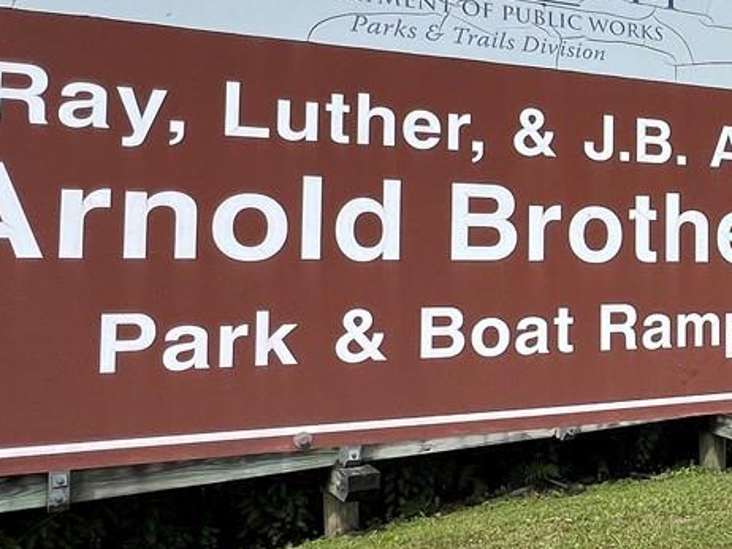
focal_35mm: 45
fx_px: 952
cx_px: 876
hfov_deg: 34.0
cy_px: 225
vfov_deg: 32.1
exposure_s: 1/1672
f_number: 1.8
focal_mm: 1.57
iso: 32
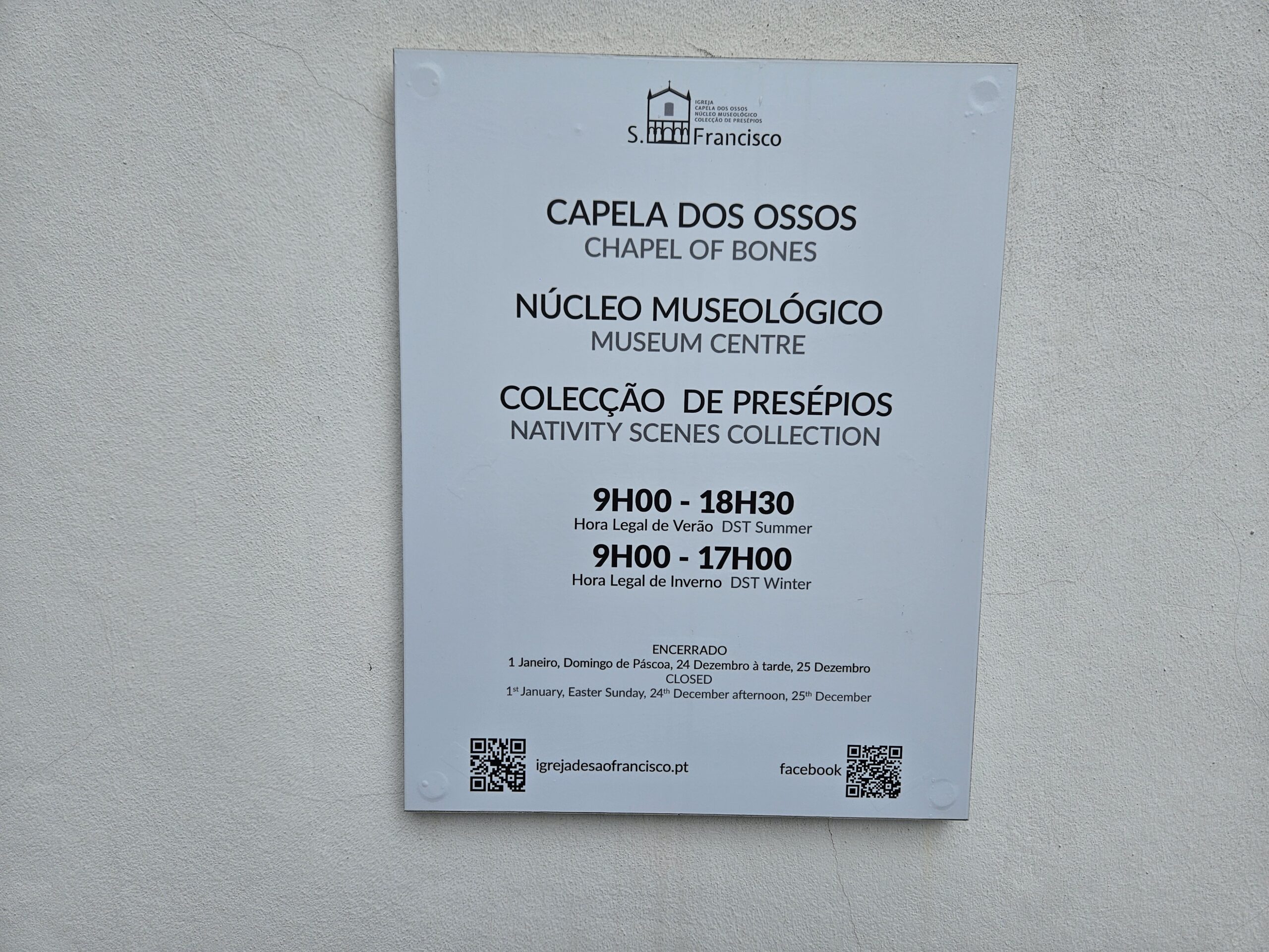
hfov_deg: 73.9
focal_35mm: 23
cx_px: 634
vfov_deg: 58.9
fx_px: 843
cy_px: 476
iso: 25
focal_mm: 5.4
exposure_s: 1/2365
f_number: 1.8
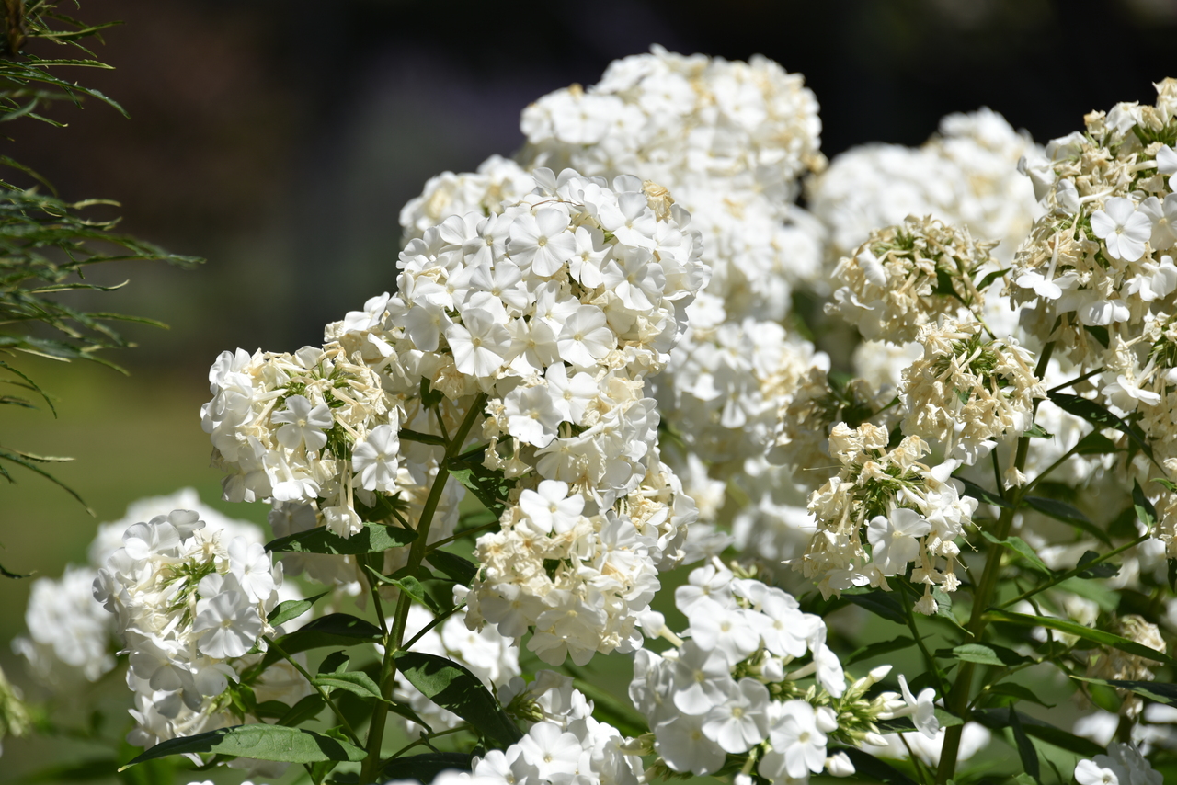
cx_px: 588
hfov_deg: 6.9
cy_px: 392
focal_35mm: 300
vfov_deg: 4.6
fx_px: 9810
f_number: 8
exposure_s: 1/640
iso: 100
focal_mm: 300
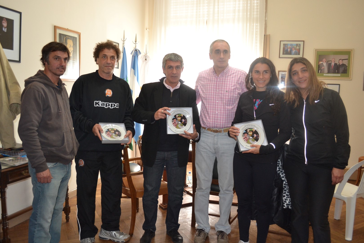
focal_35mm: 30
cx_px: 182
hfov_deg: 61.9
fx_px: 303
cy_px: 122
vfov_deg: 43.6
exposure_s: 1/60
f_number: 3.8
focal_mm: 20
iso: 1100
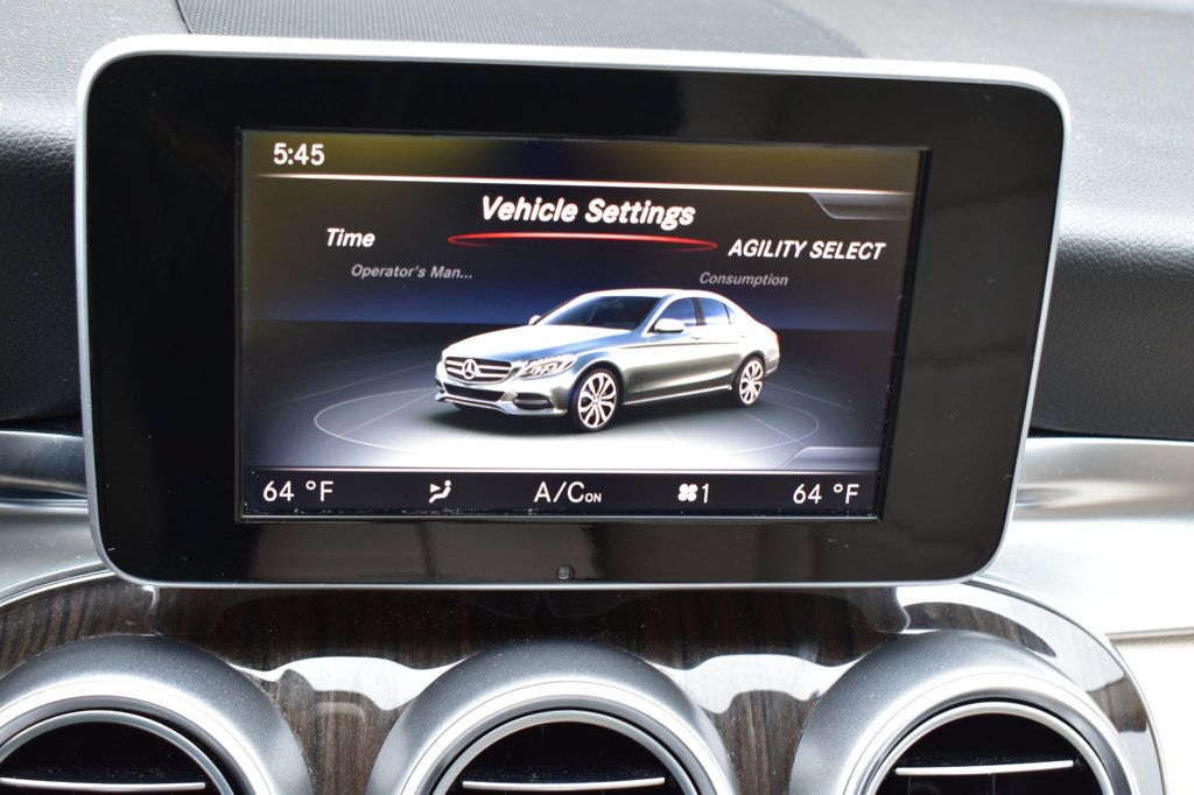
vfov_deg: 23.8
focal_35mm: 57
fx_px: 1890
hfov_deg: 35.1
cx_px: 597
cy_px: 398
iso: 720
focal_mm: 38
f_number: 6.3
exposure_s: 1/15
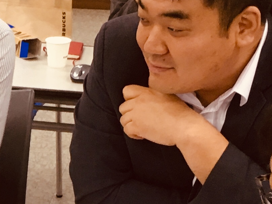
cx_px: -112
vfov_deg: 10.2
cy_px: 234
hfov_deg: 13.1
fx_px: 1131
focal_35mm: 144
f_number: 2.2
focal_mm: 4.15
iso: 100
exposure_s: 1/30
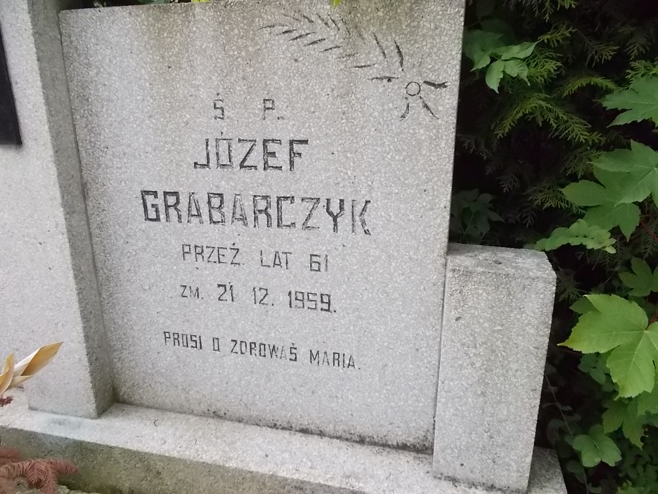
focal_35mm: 26
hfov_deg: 67.3
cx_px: 329
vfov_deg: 53.1
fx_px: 494
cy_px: 247
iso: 400
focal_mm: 4.6
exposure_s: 1/250
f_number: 8
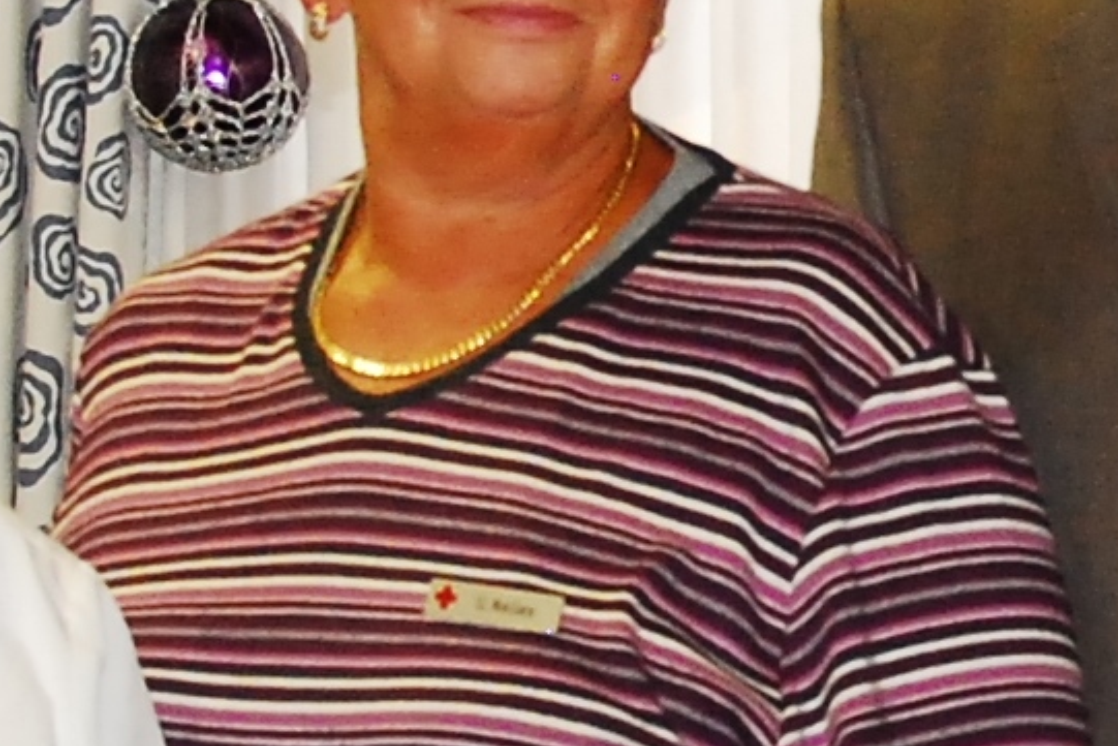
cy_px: 955
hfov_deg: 11.0
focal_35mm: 186
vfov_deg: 7.3
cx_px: 959
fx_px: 5778
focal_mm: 22
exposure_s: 1/60
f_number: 5
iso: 800
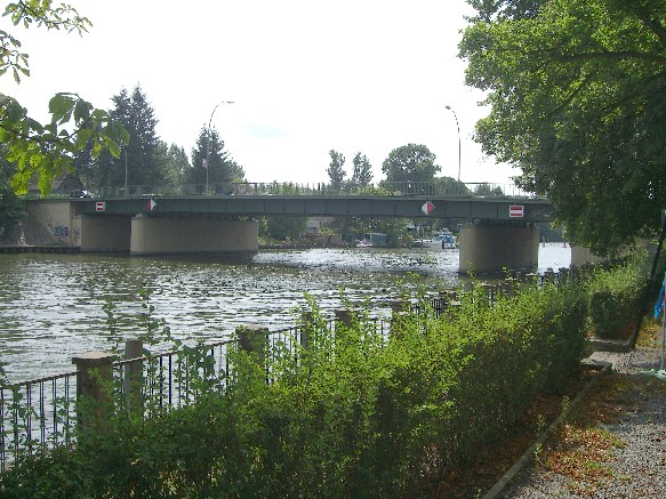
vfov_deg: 37.7
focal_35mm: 38
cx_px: 333
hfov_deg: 49.0
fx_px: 731
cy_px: 250
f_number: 8
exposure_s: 1/160
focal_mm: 7.9
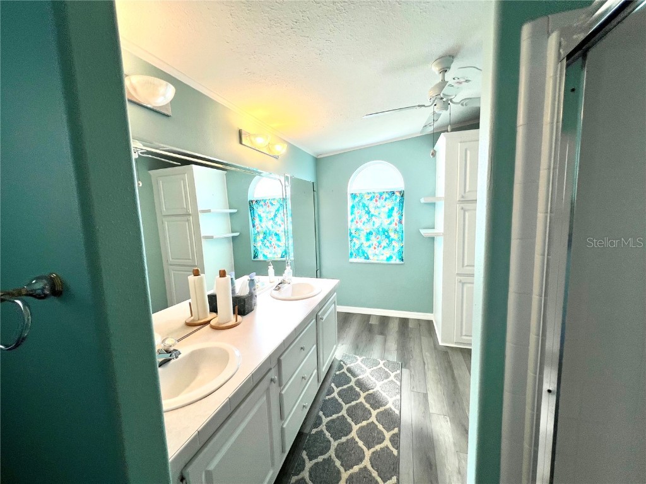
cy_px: 242
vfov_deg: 89.9
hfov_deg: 106.2
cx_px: 323
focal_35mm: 13
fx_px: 243
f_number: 1.8
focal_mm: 1.57
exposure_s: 1/143
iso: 32
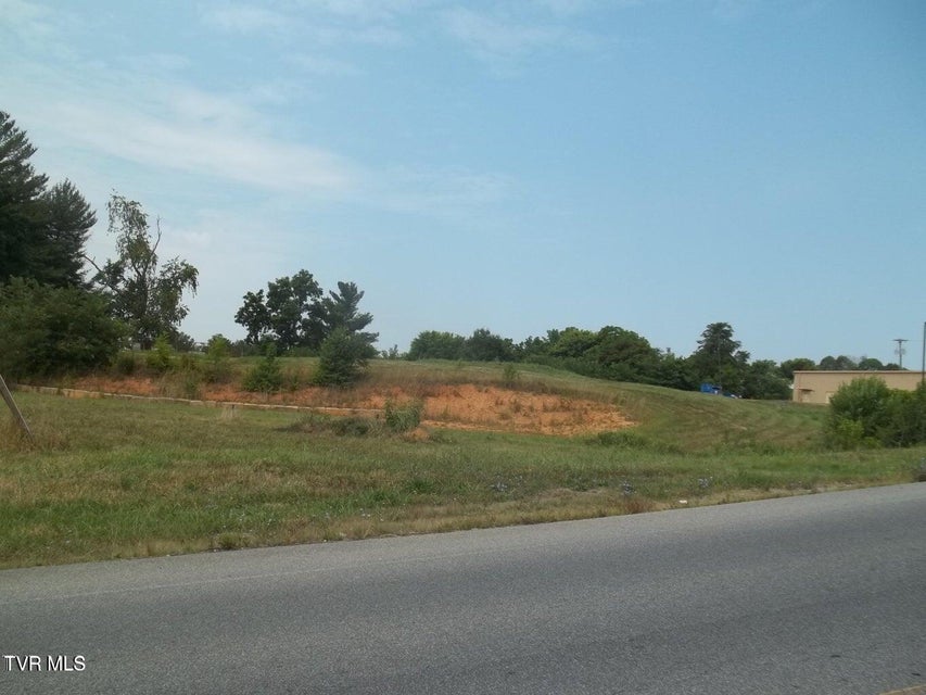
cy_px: 348
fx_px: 883
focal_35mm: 33
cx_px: 463
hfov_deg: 55.3
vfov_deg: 43.0
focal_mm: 5.9
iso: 64
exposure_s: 1/160
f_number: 8
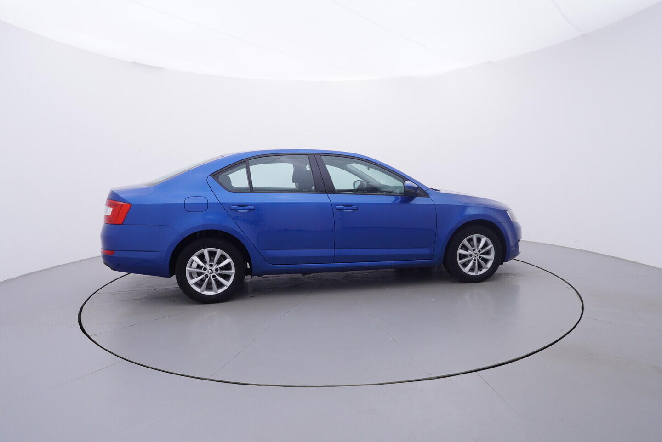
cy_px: 221
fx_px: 414
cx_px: 331
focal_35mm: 22
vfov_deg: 56.2
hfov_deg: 77.3
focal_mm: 15
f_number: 5
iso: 200
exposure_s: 1/80
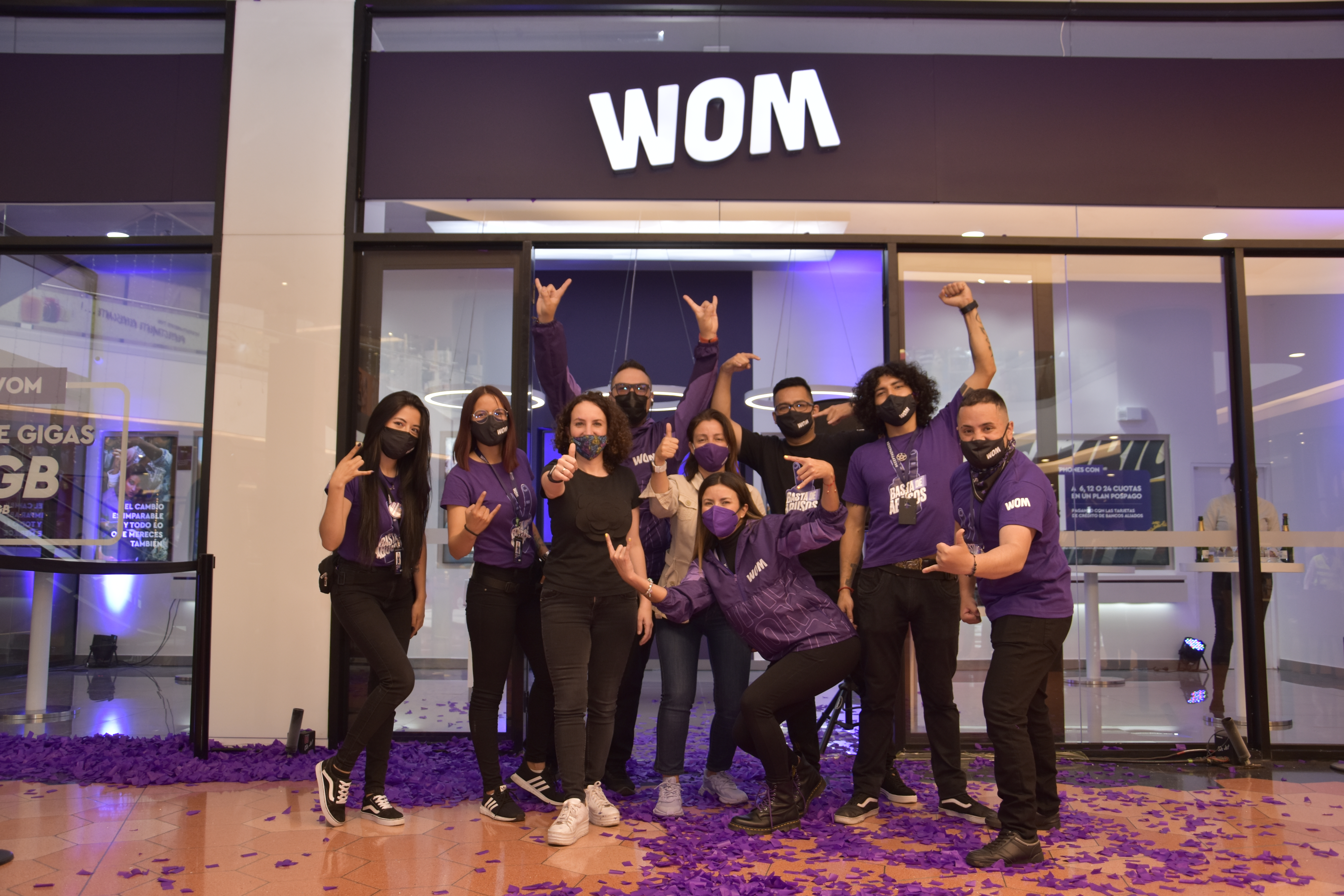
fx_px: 1176
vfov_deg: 41.7
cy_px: 448
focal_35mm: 32
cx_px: 672
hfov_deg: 59.5
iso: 400
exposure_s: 1/160
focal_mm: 21
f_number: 3.8
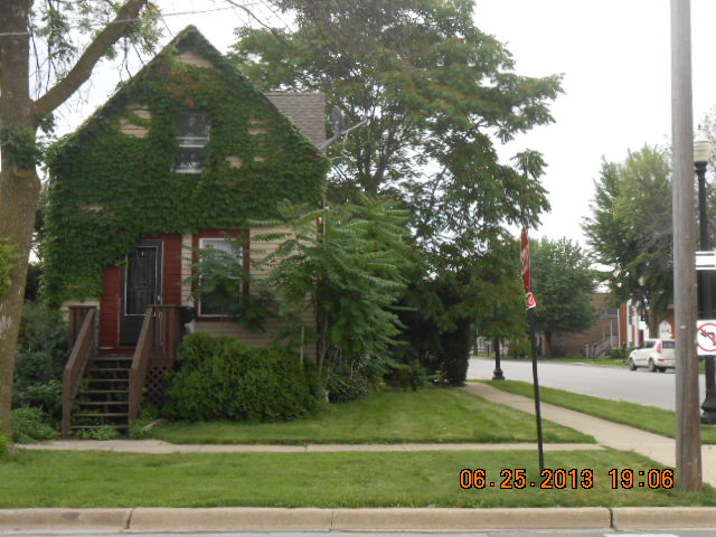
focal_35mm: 44
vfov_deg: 32.9
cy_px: 268
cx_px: 358
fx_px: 910
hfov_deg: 42.9
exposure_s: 1/30
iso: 250
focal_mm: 7.8
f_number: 4.5
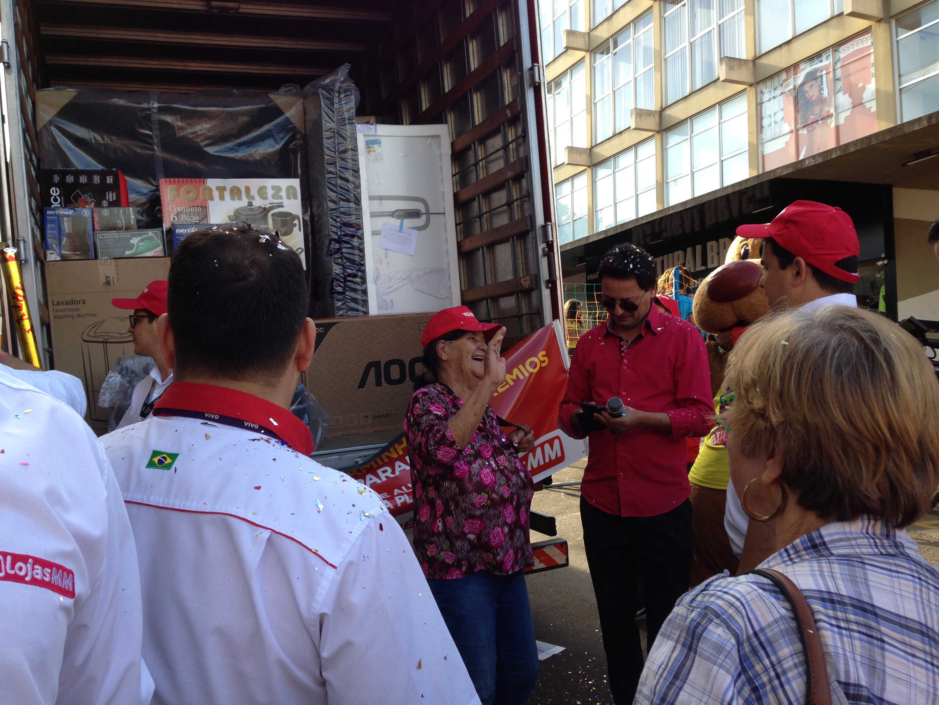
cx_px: 470
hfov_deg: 55.4
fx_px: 895
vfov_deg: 42.9
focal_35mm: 33
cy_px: 352
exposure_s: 1/153
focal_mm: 4.12
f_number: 2.4
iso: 50
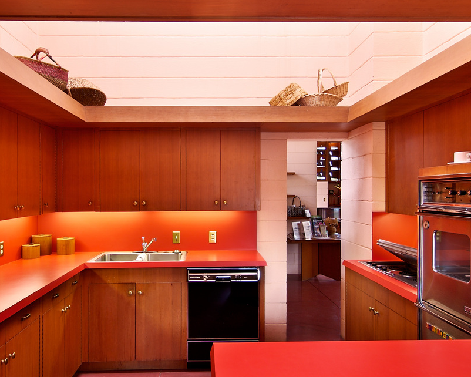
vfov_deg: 51.5
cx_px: 217
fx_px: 390
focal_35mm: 28
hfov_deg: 62.1
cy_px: 191
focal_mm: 16
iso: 200
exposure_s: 1/2
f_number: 9
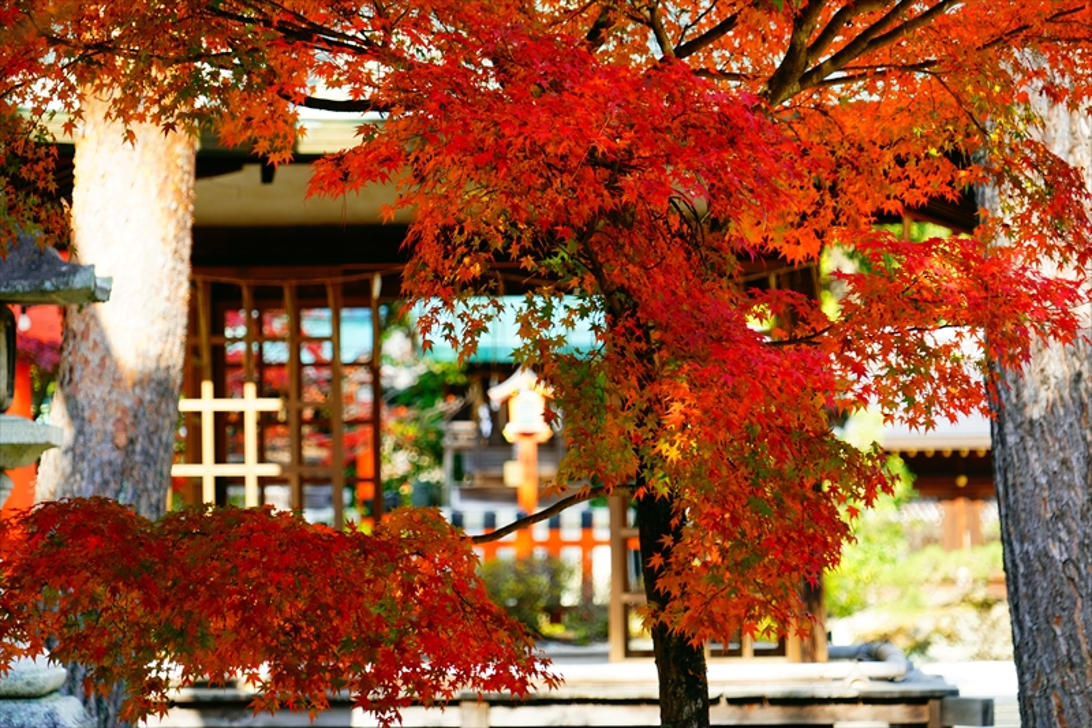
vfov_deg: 8.0
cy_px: 364
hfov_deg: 12.0
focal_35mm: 172
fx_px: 5216
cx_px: 546
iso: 400
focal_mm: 172
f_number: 5.6
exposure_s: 1/200
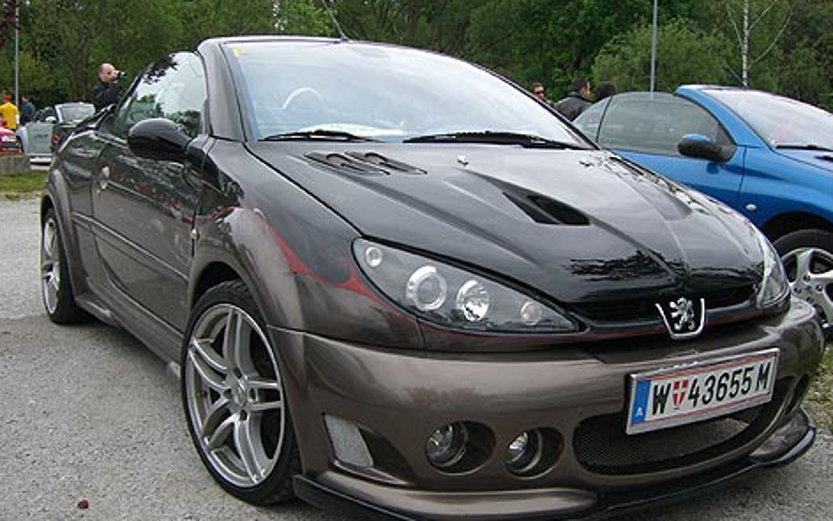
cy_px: 242
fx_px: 931
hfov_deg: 48.2
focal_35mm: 41
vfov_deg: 31.2
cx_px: 413
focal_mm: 6.2
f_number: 2.7
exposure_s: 1/500
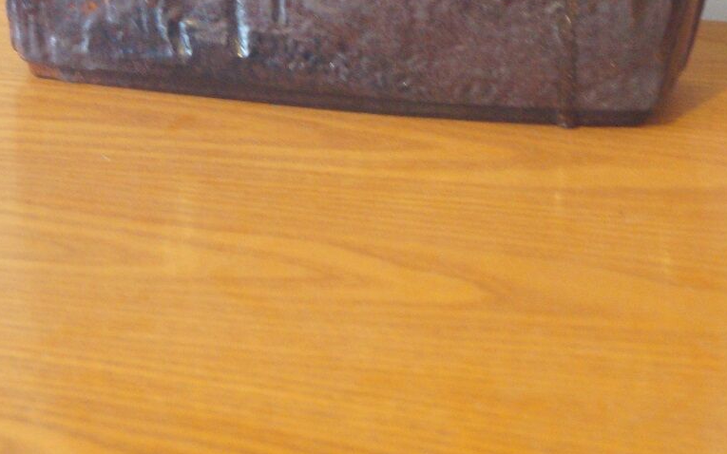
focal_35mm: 102
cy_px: -219
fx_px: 2021
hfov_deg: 20.4
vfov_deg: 12.2
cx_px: 399
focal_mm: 35
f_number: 4.5
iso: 3200
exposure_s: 1/15
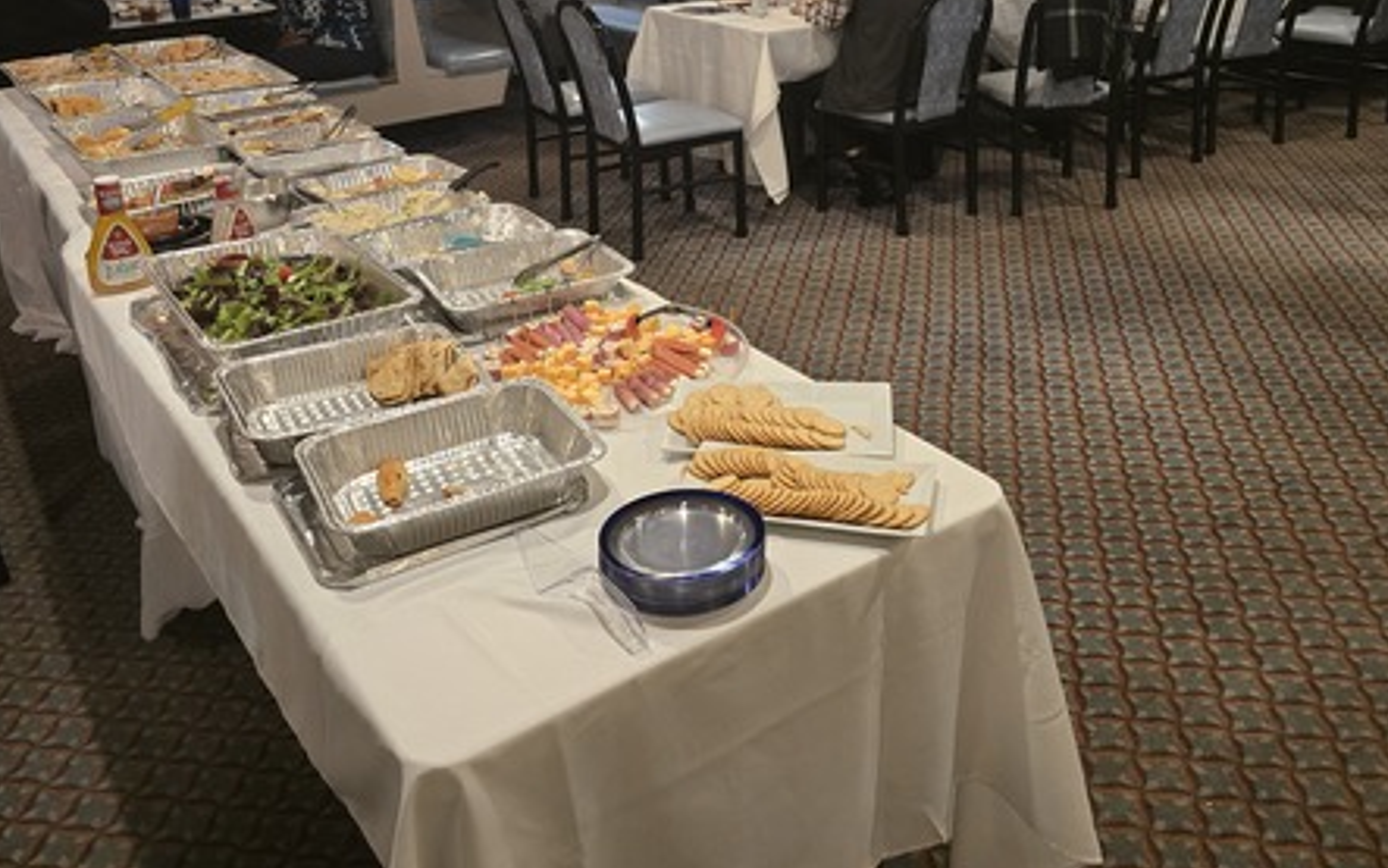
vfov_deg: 37.2
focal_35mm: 33
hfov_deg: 58.1
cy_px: 194
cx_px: 730
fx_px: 1248
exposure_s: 1/120
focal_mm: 6.3
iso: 1000
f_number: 1.7
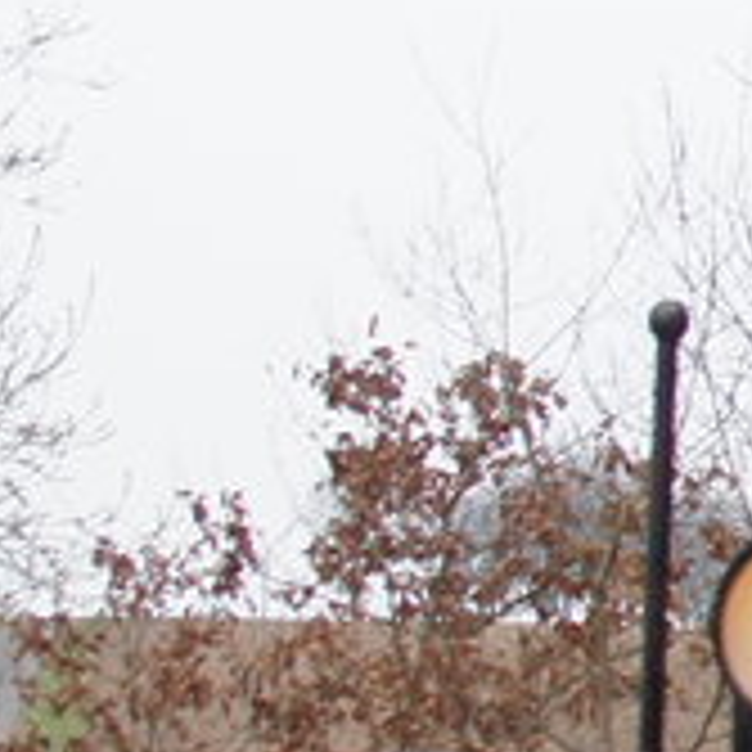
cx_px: 1882
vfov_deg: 7.7
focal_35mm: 226
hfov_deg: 7.2
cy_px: 324
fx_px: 5555
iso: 160
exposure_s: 1/500
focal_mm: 18
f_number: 3.5
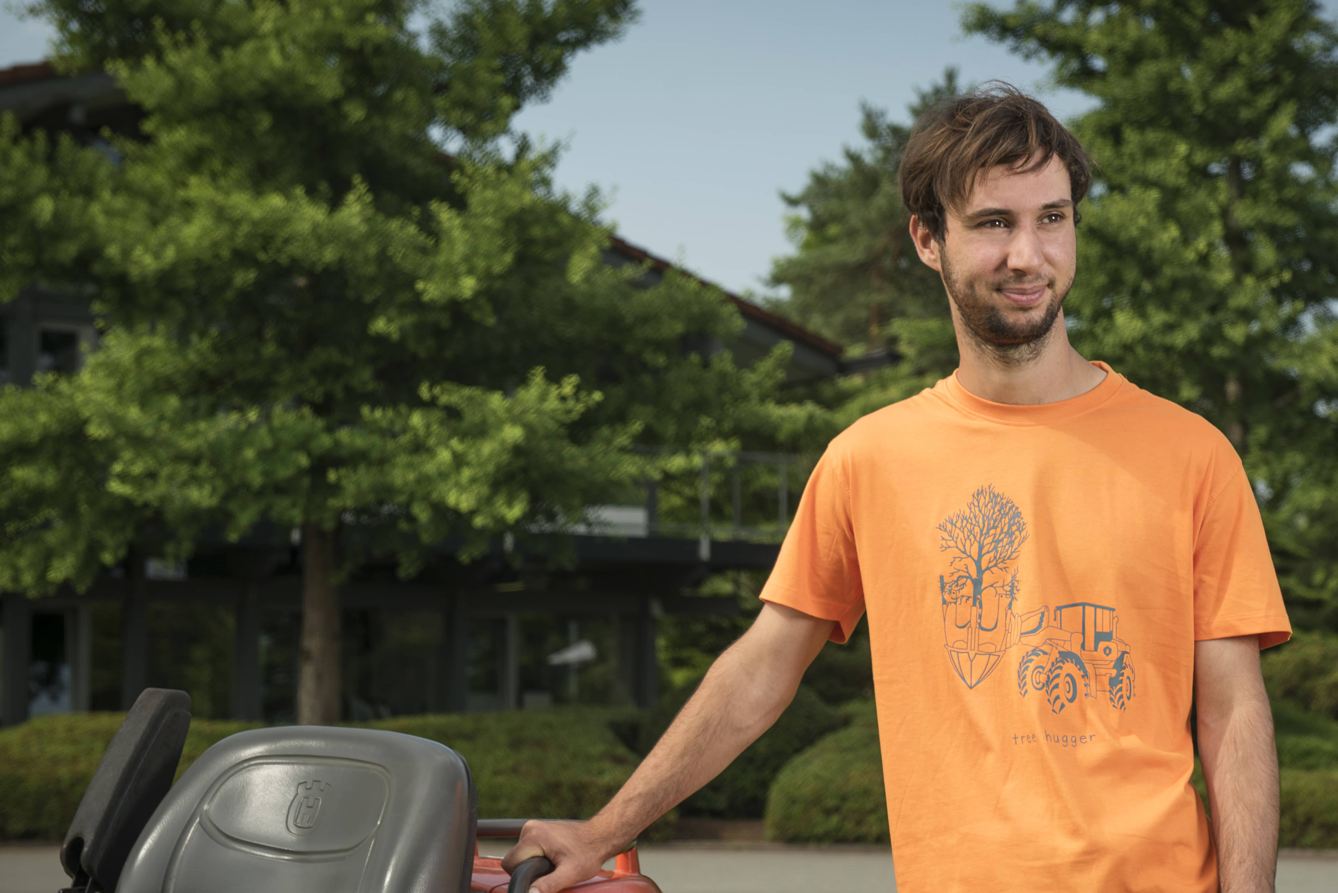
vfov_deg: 18.4
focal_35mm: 74
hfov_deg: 27.3
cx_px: 785
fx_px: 2751
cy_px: 544
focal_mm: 60
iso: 100
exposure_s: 1/200
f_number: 5.6
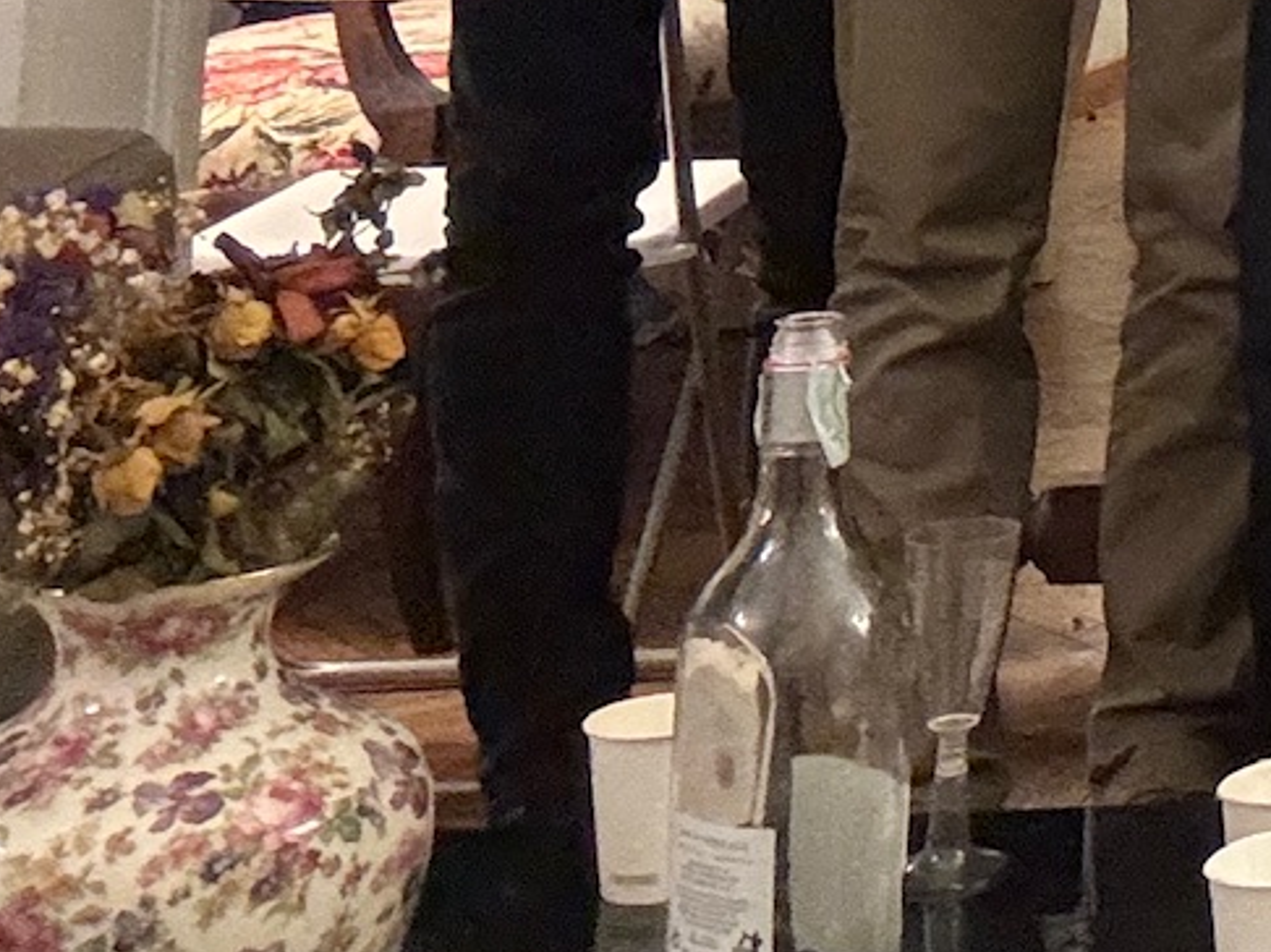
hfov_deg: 16.0
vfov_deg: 13.4
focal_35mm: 97
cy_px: -876
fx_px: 3560
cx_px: 2511
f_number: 1.9
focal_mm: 2.69
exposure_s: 1/20
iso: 640
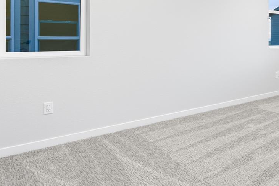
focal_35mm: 36
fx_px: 280
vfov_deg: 35.4
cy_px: 32
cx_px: 273
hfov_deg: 45.6
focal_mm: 16.5
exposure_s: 1
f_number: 8
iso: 320
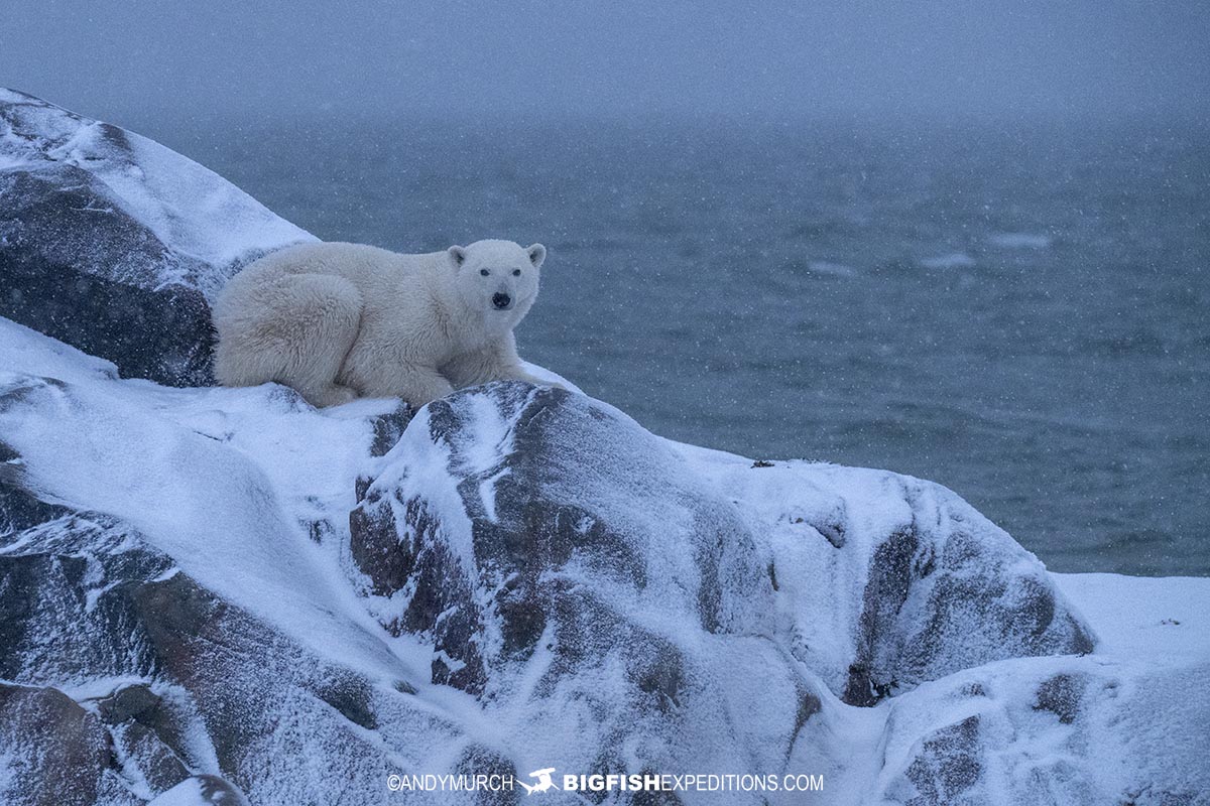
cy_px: 403
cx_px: 605
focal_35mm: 290
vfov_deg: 4.7
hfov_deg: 7.1
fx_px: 9746
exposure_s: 1/1250
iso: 8000
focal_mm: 290
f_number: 5.6
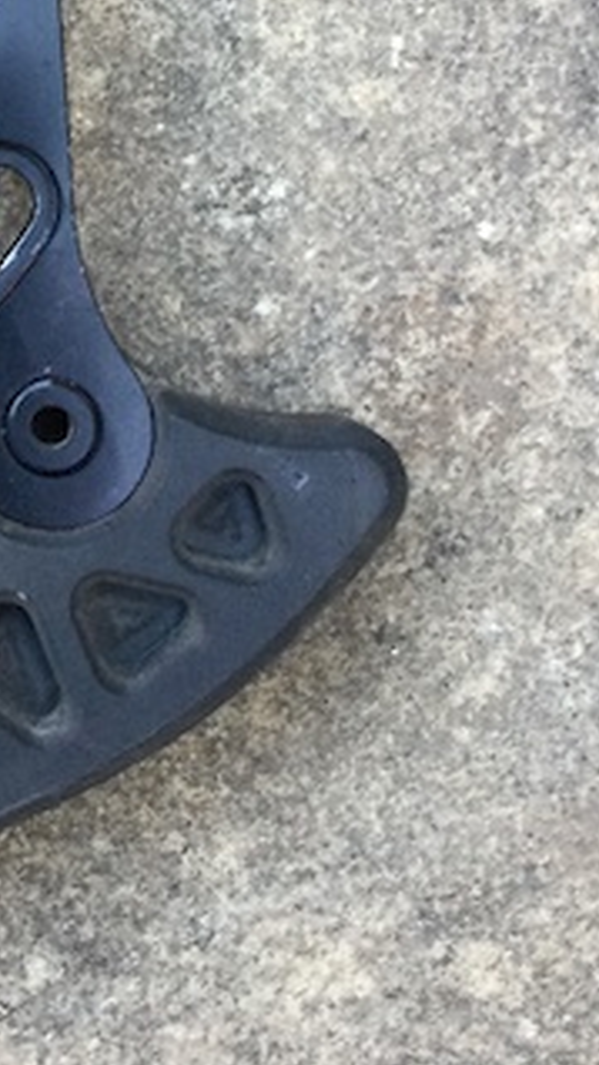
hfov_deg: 13.4
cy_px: -57
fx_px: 2399
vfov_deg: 23.7
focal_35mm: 85
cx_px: -298
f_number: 2.4
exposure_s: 1/33
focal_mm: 3.3
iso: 64
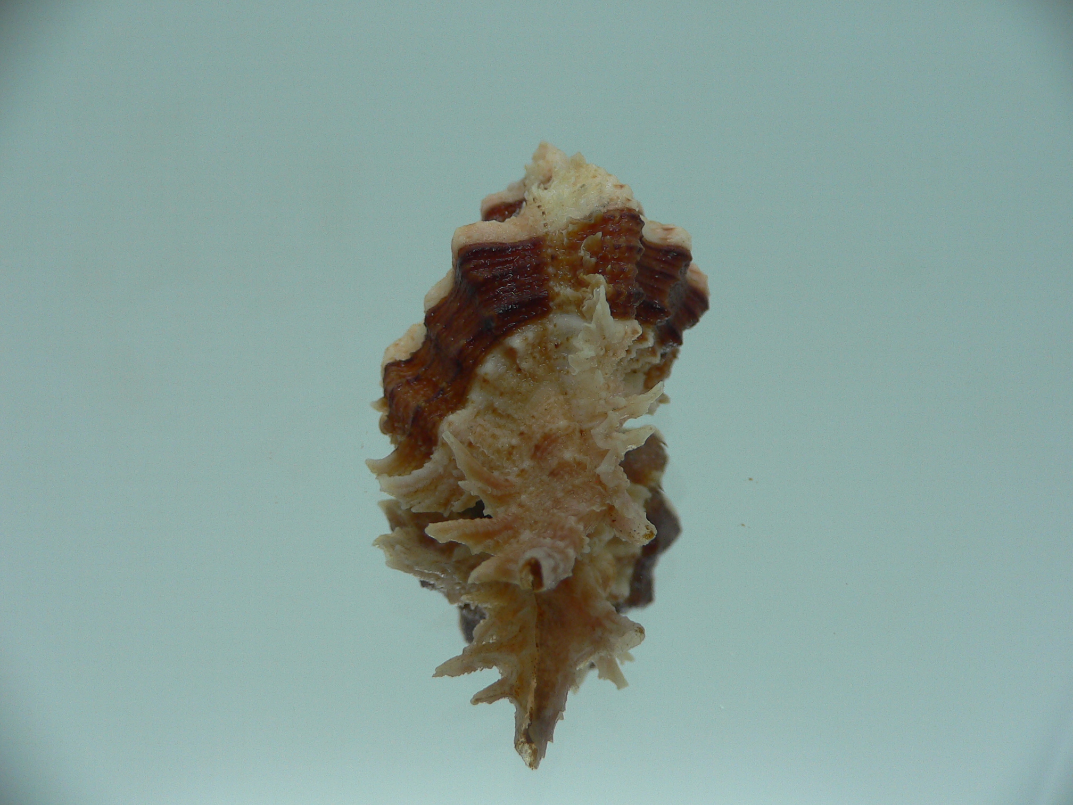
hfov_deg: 52.6
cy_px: 402
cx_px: 536
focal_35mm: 35
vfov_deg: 40.7
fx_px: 1085
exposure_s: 1/60
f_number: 2.8
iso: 80
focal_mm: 4.6
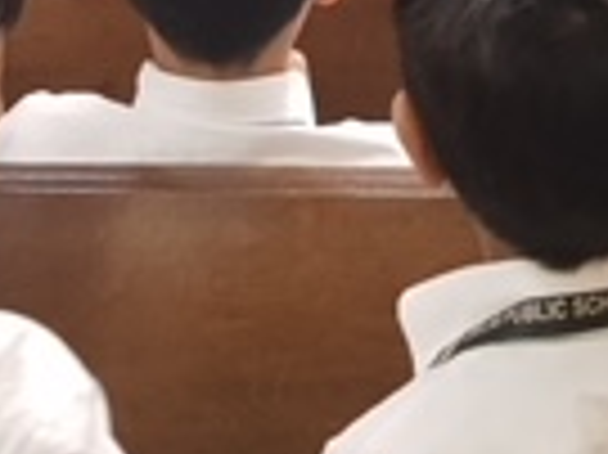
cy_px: -265
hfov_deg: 15.9
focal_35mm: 123
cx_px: 464
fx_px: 2158
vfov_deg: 11.4
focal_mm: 4.2
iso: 250
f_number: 1.7
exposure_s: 1/13
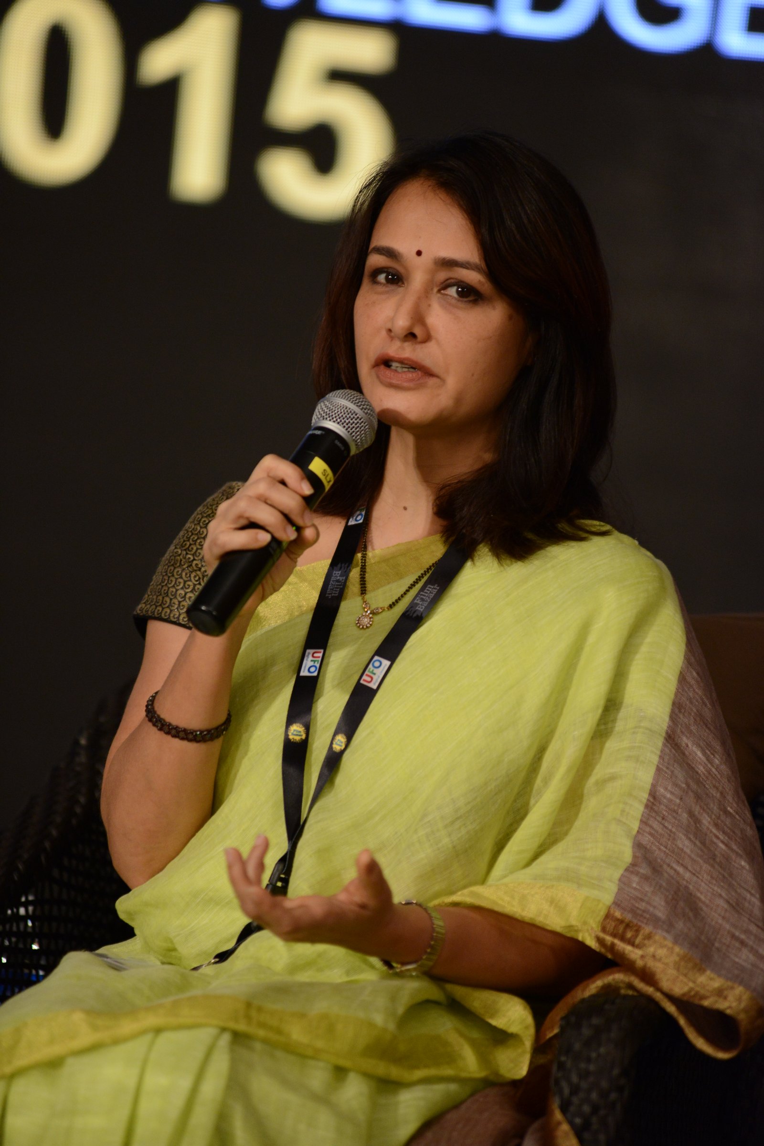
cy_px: 573
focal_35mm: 200
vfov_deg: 10.3
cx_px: 382
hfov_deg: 6.9
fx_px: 6366
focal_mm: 200
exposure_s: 1/160
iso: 2000
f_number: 2.8
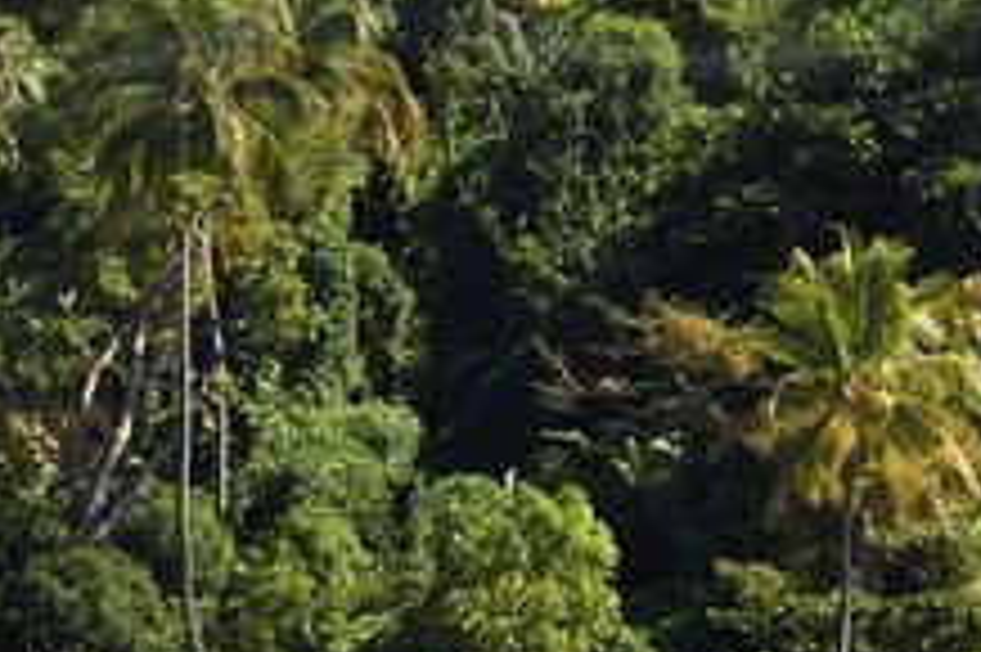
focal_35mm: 747
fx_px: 20340
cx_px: 1354
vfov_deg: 1.8
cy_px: -634
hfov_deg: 2.8
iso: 200
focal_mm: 102
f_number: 9
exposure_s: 1/500
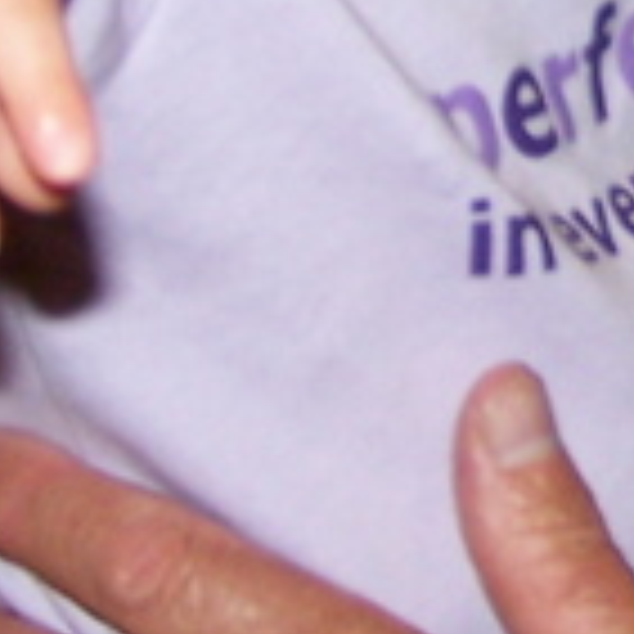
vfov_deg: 8.0
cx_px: 1185
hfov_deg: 7.8
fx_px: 4476
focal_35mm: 216
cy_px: -283
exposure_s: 1/60
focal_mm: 6.3
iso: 140
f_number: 2.8
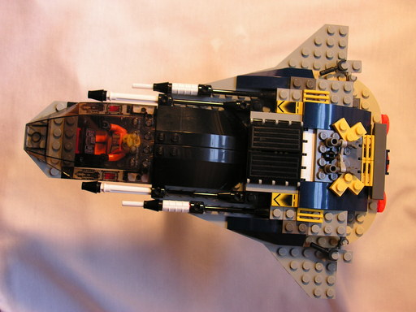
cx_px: 208
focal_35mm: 48
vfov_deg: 30.3
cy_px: 156
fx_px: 577
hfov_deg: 39.7
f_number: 3.2
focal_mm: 8.1
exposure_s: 1/40
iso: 100
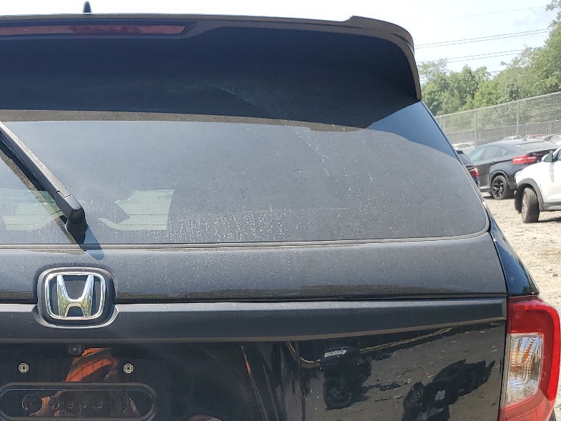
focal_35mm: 53
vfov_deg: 26.2
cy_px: 415
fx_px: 859
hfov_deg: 34.7
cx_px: 91
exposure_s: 1/1667
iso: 50
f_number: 1.5
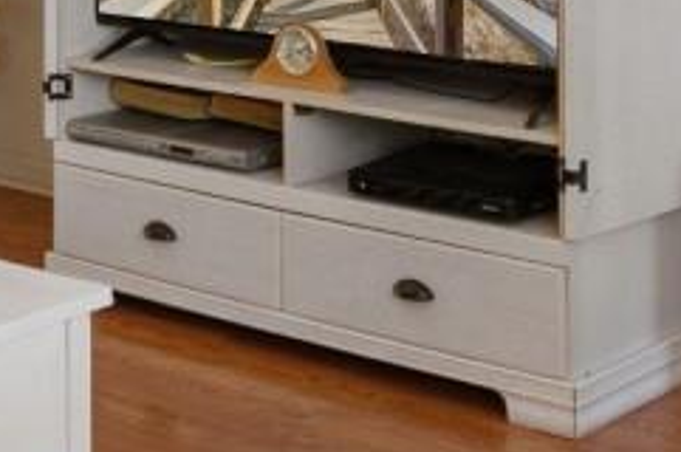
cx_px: -31
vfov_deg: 12.6
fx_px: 1908
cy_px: -297
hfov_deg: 19.5
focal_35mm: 101
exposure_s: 1/4
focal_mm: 10
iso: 100
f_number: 4.5
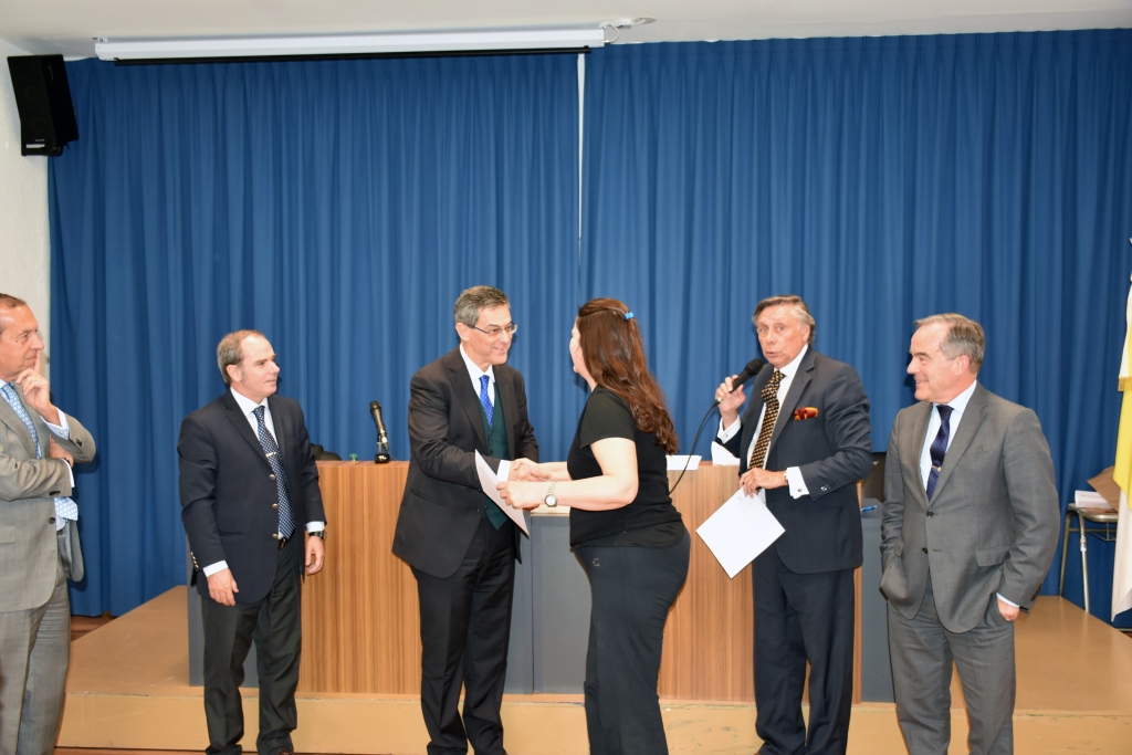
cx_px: 566
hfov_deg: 57.2
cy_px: 378
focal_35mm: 33
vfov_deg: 40.0
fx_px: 1038
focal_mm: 22
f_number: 3.5
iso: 720
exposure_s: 1/60
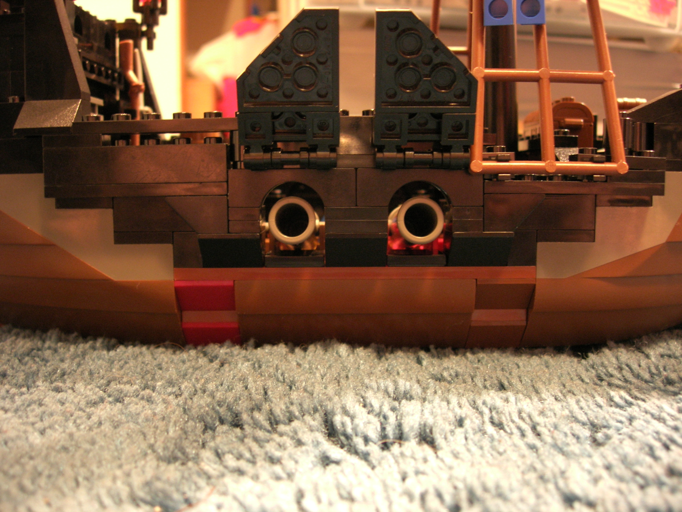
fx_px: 749
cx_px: 341
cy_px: 256
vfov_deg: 37.7
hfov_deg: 49.0
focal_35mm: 38
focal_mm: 7.8
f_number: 2.8
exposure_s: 1.2
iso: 200
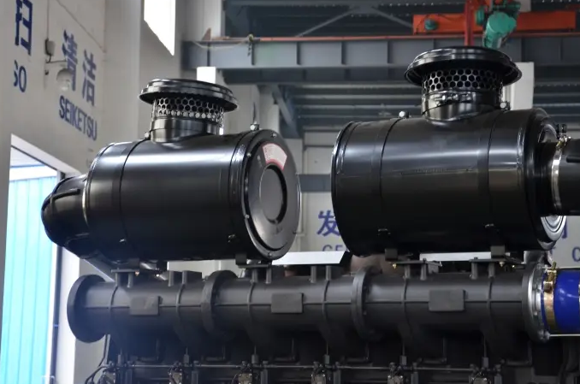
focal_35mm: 85
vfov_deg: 16.0
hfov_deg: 24.0
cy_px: 166
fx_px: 1367
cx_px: 291
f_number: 4.8
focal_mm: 48
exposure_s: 1/30
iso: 400
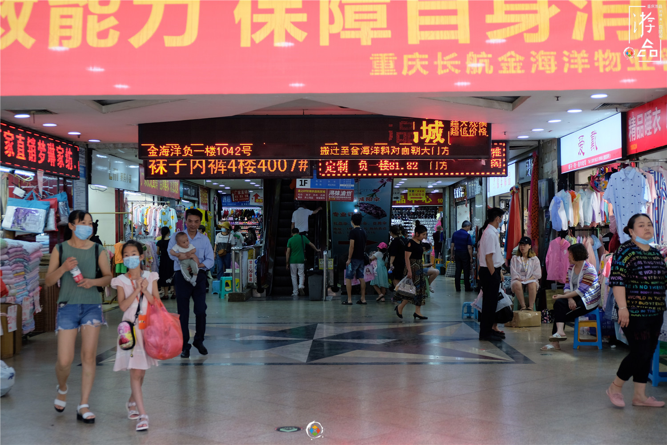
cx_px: 334
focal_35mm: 49
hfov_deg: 40.3
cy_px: 222
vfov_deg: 27.5
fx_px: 908
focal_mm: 32.9
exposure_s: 1/125
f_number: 3.6
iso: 500
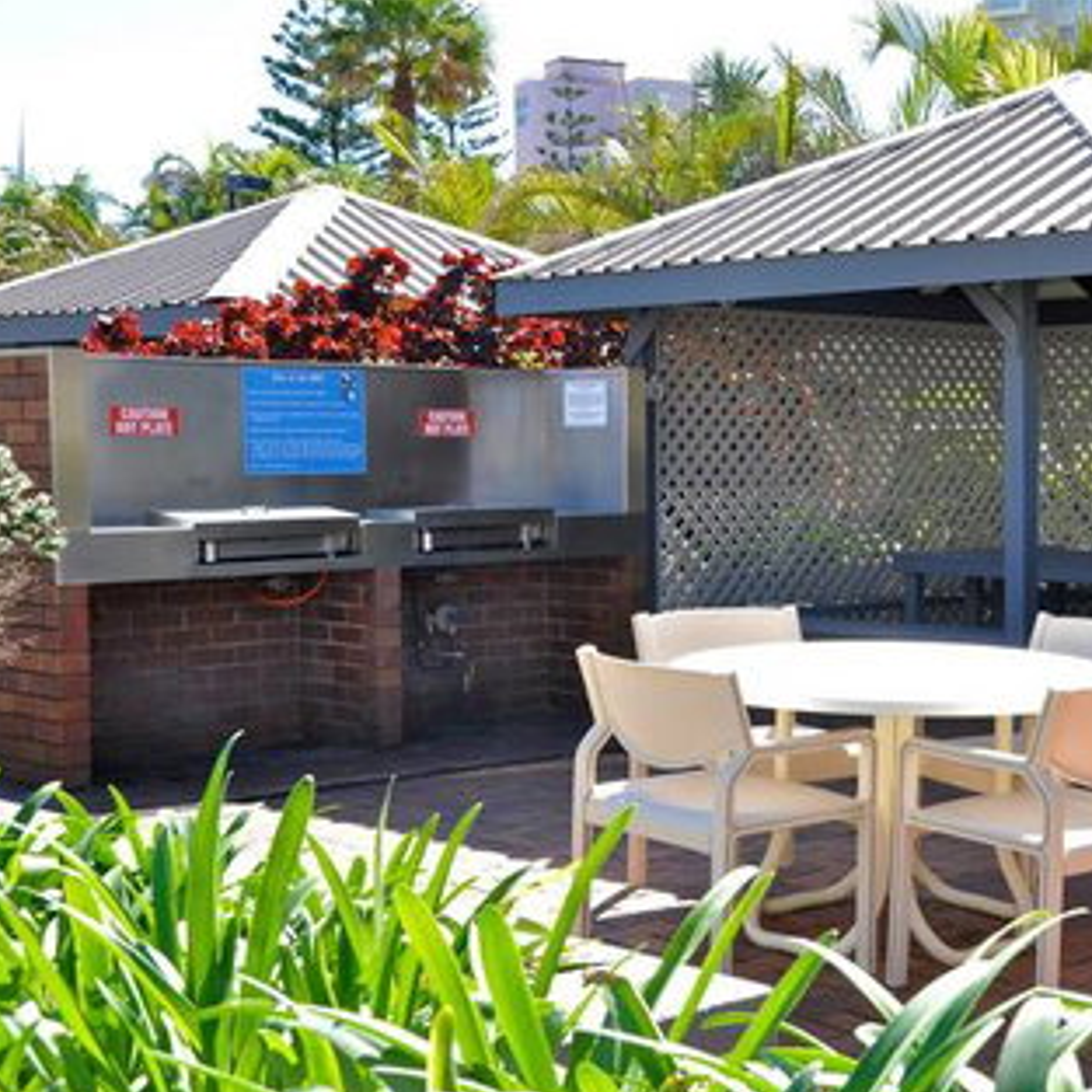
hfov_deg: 29.7
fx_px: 2022
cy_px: 553
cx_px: 820
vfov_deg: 30.2
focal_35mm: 57
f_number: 11
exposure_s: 1/60
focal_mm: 29
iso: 200
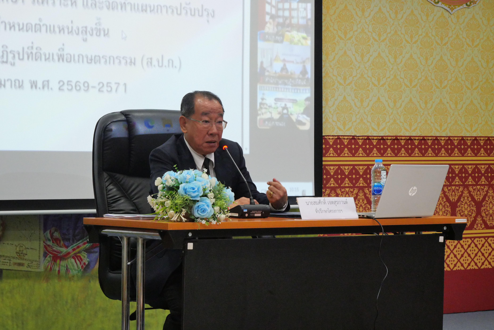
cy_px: 165
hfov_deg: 17.9
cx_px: 247
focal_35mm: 114
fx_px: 1565
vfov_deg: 12.0
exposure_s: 1/60
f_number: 6.3
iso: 3200
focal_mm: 55
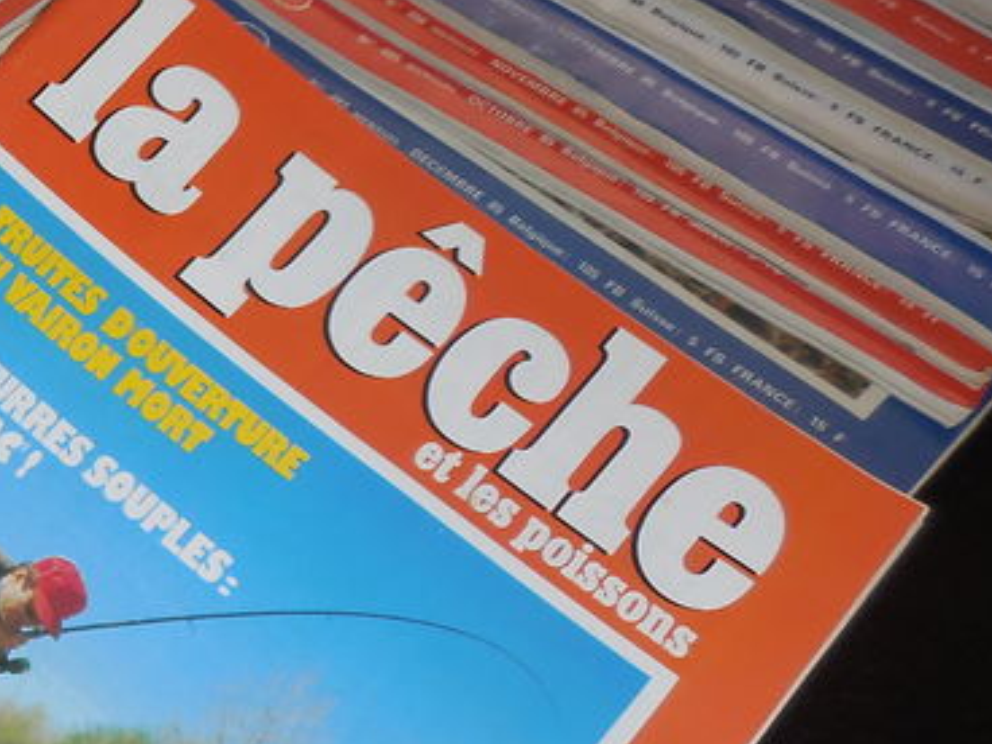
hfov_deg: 24.8
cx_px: -302
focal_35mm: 68
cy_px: 186
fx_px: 1949
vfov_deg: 21.4
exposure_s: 1/25
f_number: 3.7
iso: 125
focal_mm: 4.5
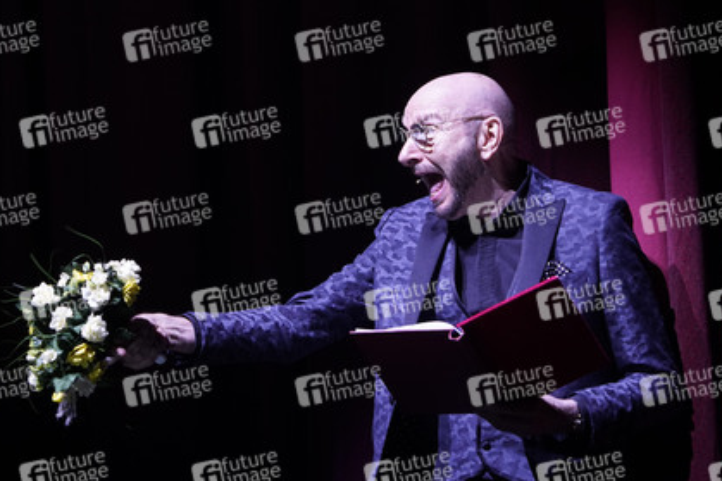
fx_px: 6475
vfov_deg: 4.3
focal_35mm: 323
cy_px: 257
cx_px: 363
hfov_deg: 6.4
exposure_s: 1/200
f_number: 6.3
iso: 3200
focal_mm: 300
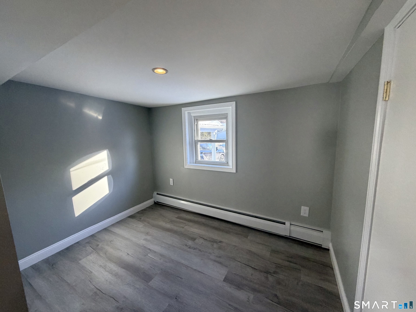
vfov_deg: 85.7
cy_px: 156
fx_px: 168
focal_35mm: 14
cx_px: 208
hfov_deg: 102.1
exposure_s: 1/120
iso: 200
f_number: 2.2
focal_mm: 2.22
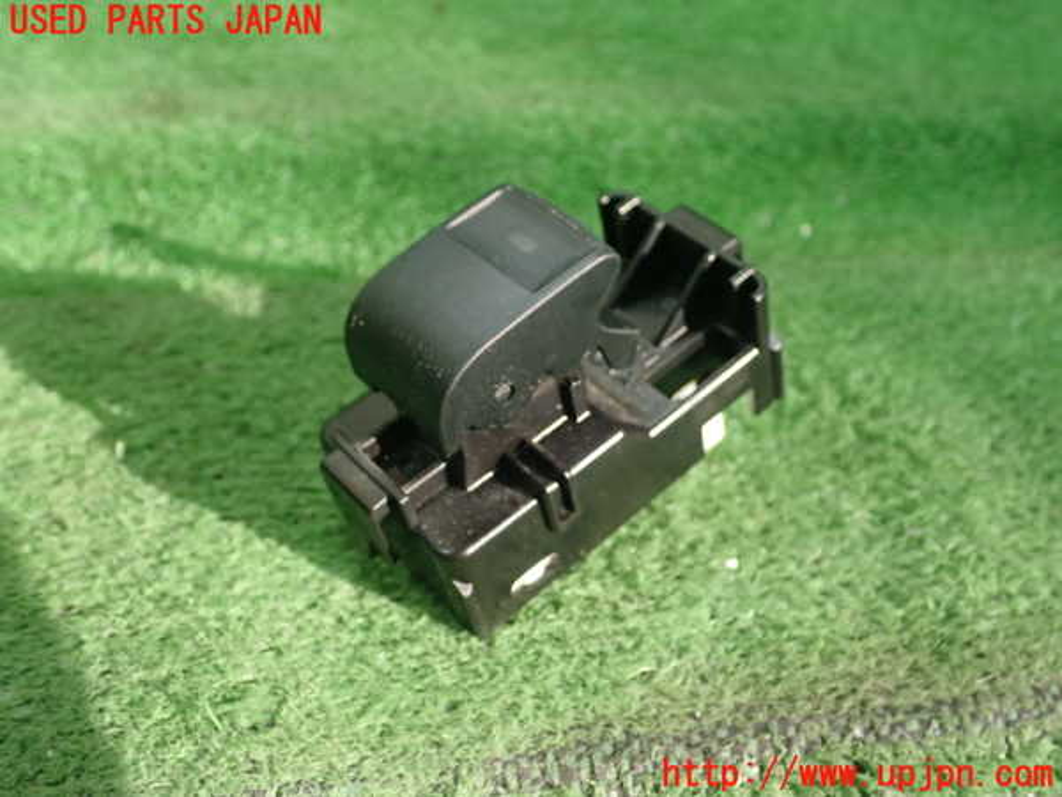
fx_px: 1227
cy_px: 398
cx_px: 531
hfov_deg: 46.8
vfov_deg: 36.0
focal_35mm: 40
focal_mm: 7.34
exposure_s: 1/160
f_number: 2.8
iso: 320
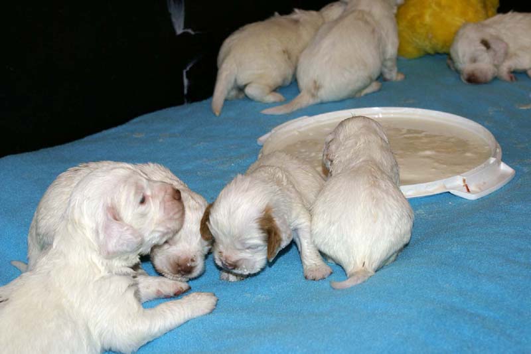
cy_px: 177
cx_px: 266
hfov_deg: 27.0
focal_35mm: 75
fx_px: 1106
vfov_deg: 18.2
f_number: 5.6
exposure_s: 1/80
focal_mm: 50
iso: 400
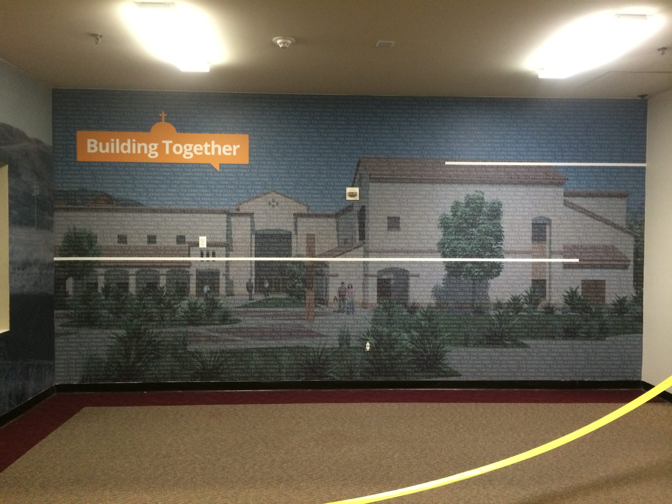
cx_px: 336
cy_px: 252
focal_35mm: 30
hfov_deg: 60.0
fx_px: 582
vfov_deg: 46.8
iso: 320
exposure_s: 1/24
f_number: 2.2
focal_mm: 4.12
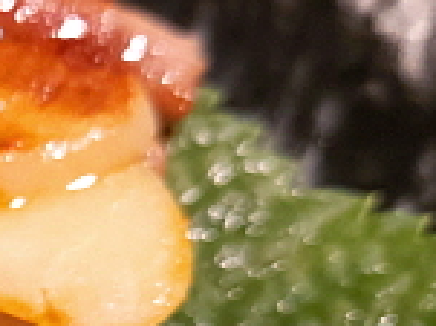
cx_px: -321
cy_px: 410
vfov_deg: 13.5
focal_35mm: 106
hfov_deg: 16.0
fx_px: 1334
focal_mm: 4.58
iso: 400
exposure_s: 1/24
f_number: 2
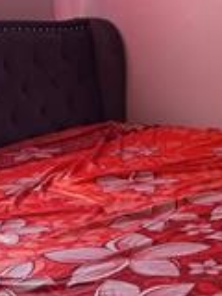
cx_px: 270
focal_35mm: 115
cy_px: 207
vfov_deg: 17.1
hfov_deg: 12.6
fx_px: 983
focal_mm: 6.76
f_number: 1.78
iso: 200
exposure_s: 1/193
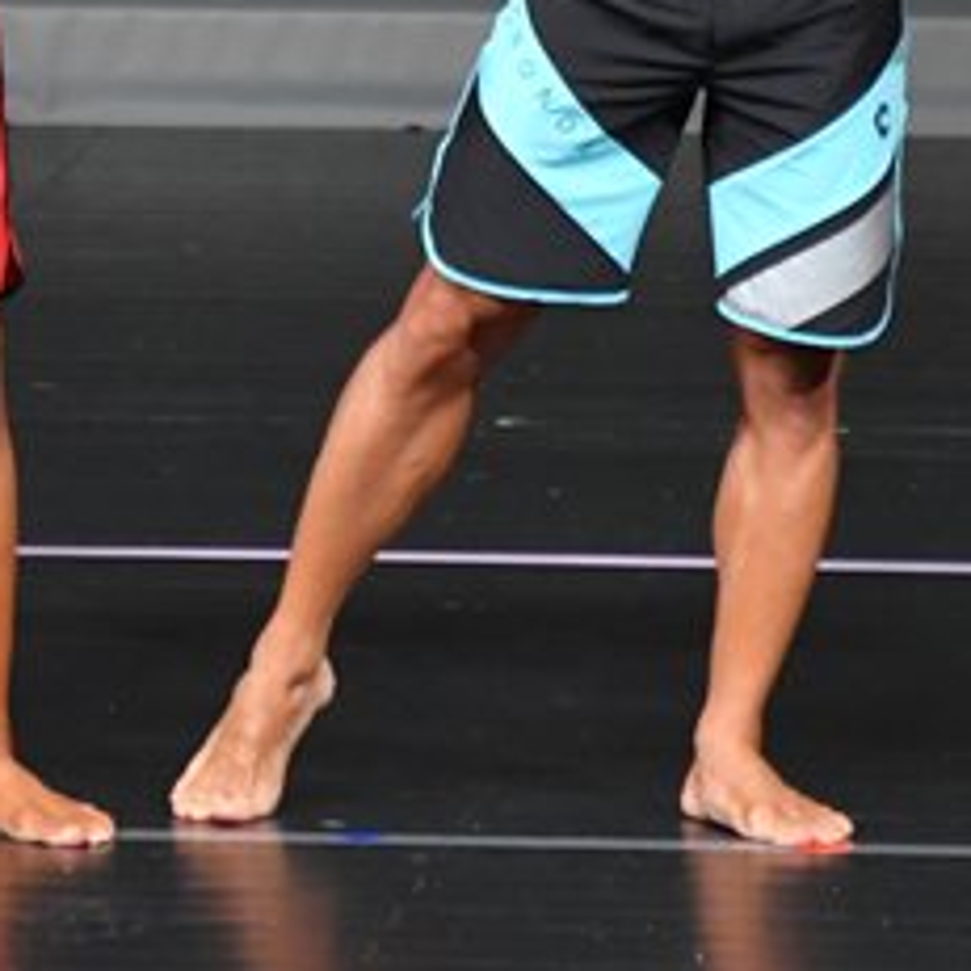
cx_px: -78
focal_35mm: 982
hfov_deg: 1.8
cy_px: -80
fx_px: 31164
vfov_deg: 1.8
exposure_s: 1/400
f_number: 5.6
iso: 4000
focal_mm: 230
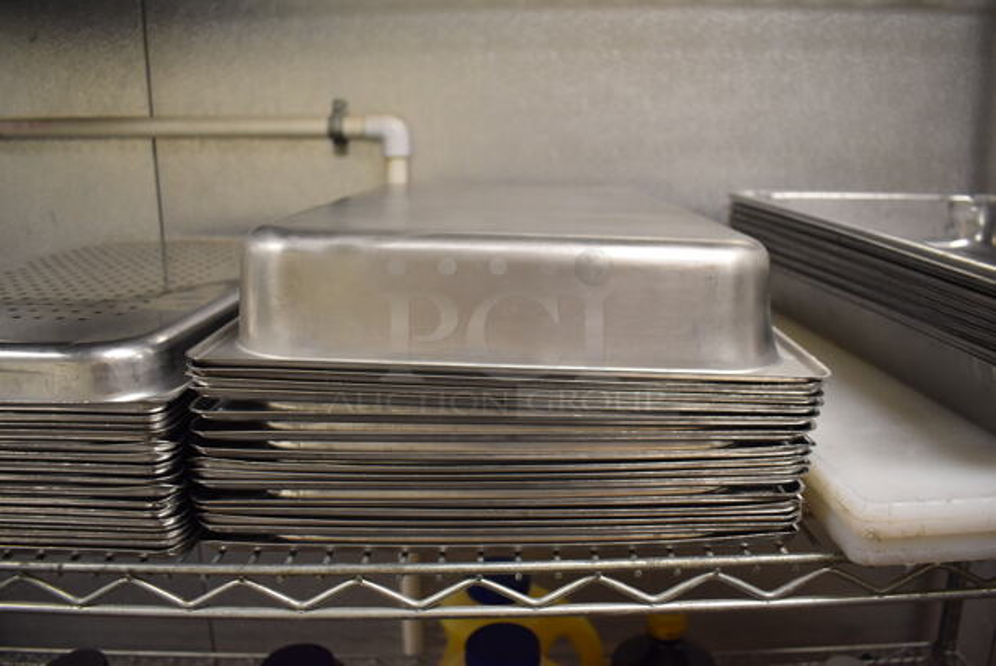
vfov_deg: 48.0
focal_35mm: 27
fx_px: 748
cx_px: 498
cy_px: 333
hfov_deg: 67.3
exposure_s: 1/125
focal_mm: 18
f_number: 3.5
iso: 1100
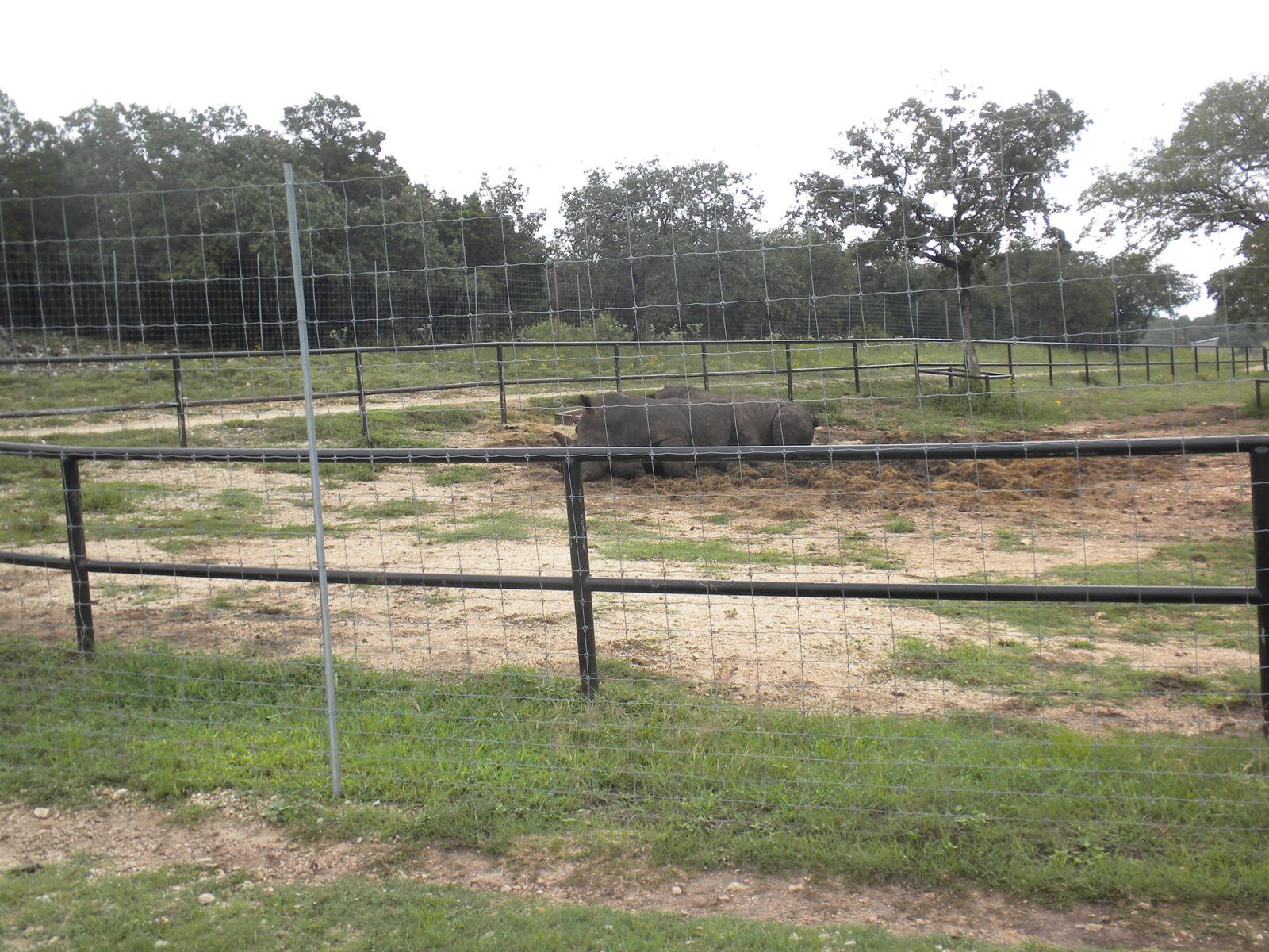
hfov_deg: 50.1
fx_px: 1356
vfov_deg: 38.7
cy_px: 476
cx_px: 634
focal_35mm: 37
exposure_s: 1/46.6
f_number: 10
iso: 64
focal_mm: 6.6
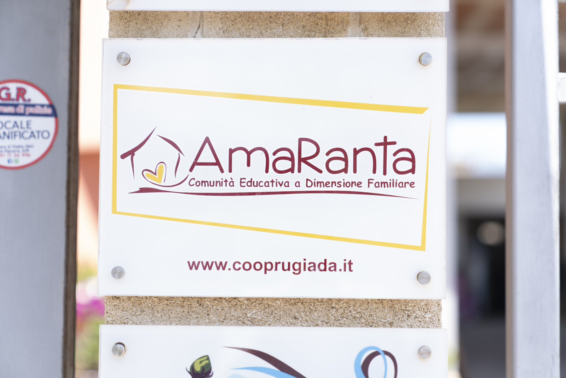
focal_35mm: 67
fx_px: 1053
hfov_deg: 30.1
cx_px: 283
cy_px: 189
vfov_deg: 20.3
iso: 50
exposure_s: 1/200
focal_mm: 67
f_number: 2.8
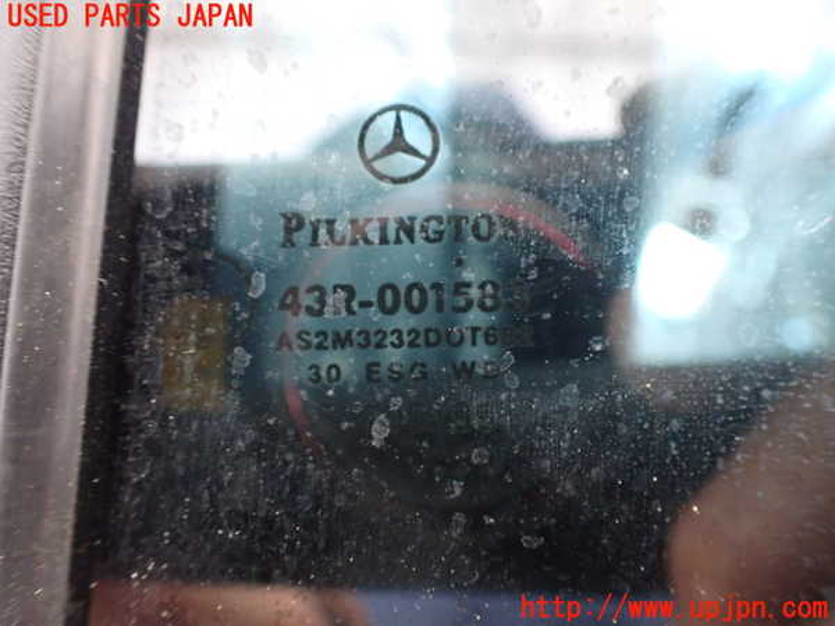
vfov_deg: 46.8
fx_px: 724
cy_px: 313
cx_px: 418
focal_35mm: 30
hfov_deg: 60.0
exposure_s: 1/30
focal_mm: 5.4
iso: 800
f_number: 2.3
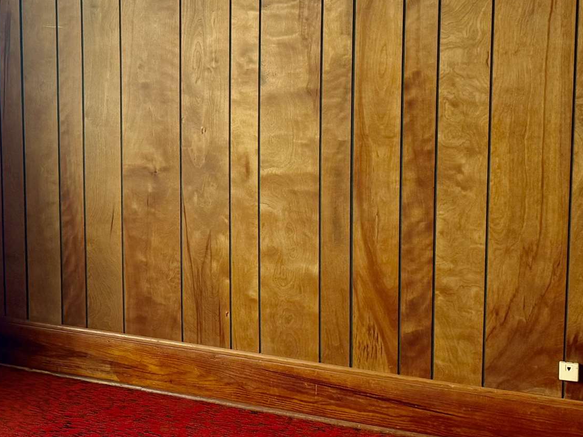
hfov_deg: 28.0
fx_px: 1112
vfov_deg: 22.1
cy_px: 113
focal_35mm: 66
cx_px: 35
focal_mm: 6.76
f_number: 1.78
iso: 200
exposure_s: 1/99
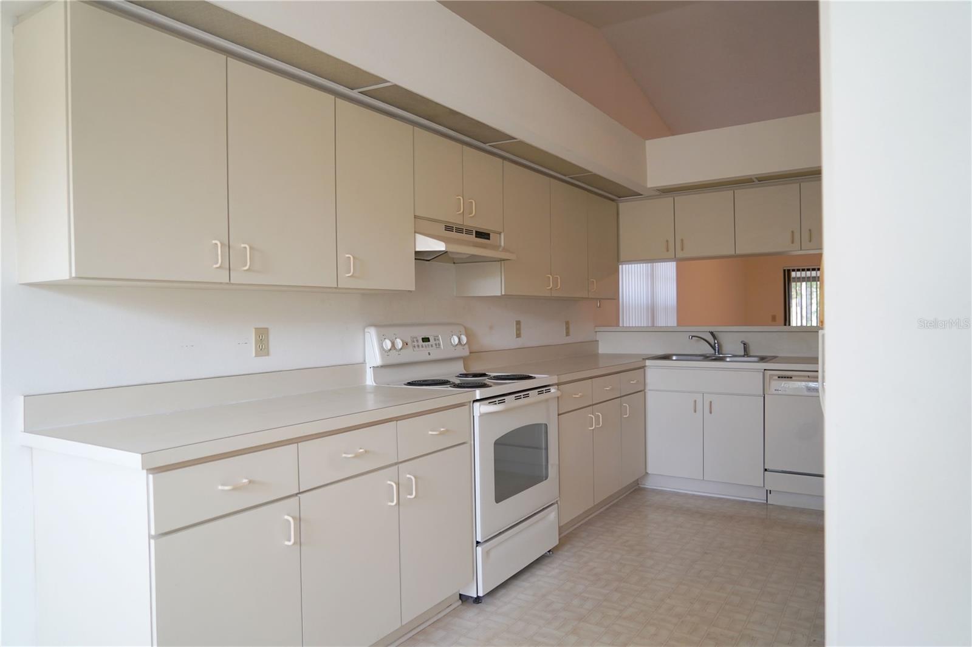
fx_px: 648
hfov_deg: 73.8
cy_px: 324
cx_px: 486
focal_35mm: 24
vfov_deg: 53.1
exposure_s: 1/160
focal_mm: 24
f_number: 4
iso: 800
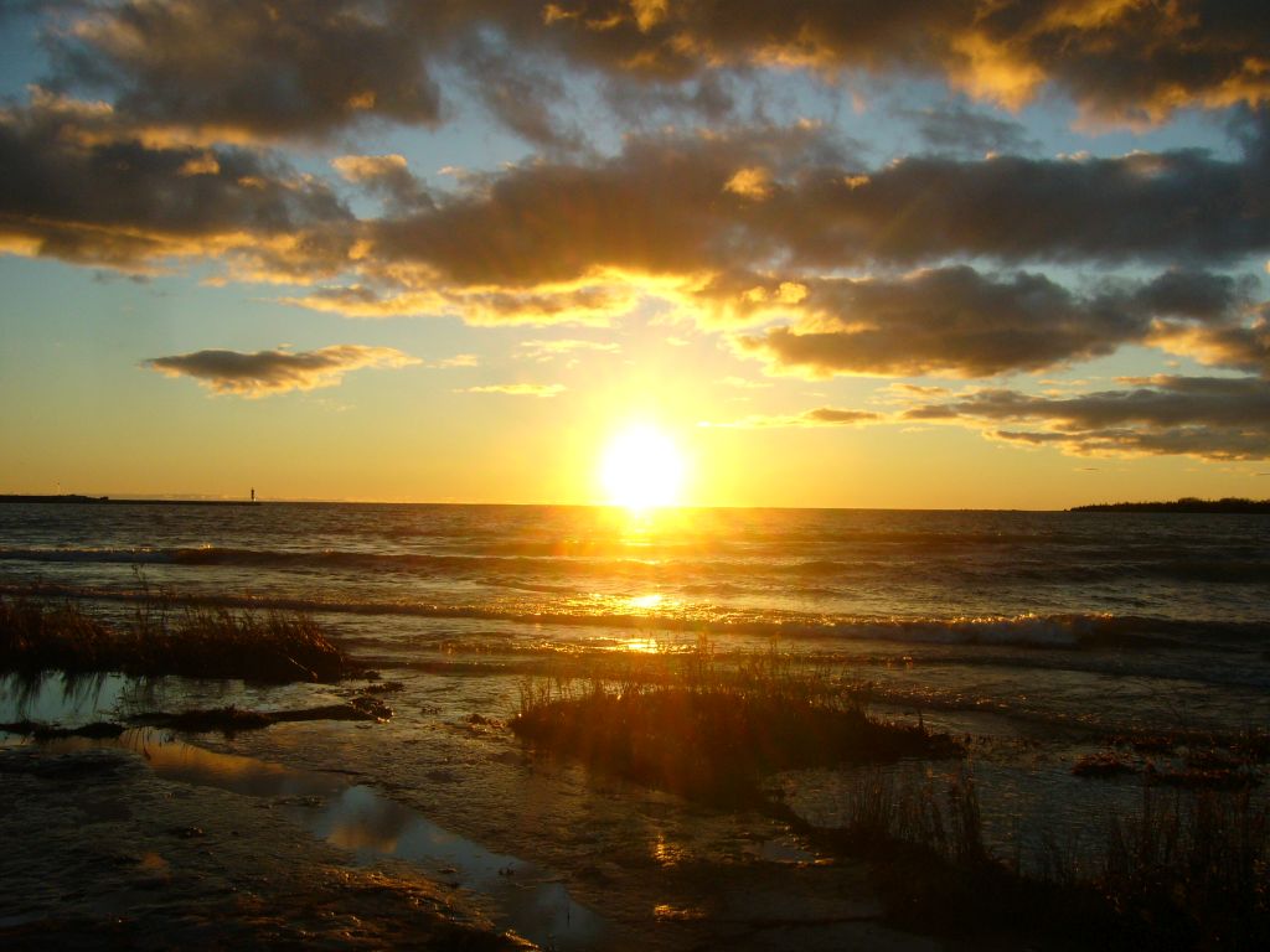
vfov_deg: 40.7
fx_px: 1284
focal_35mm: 35
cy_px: 476
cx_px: 635
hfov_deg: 52.6
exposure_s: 1/400
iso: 100
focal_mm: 5.8
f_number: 5.6
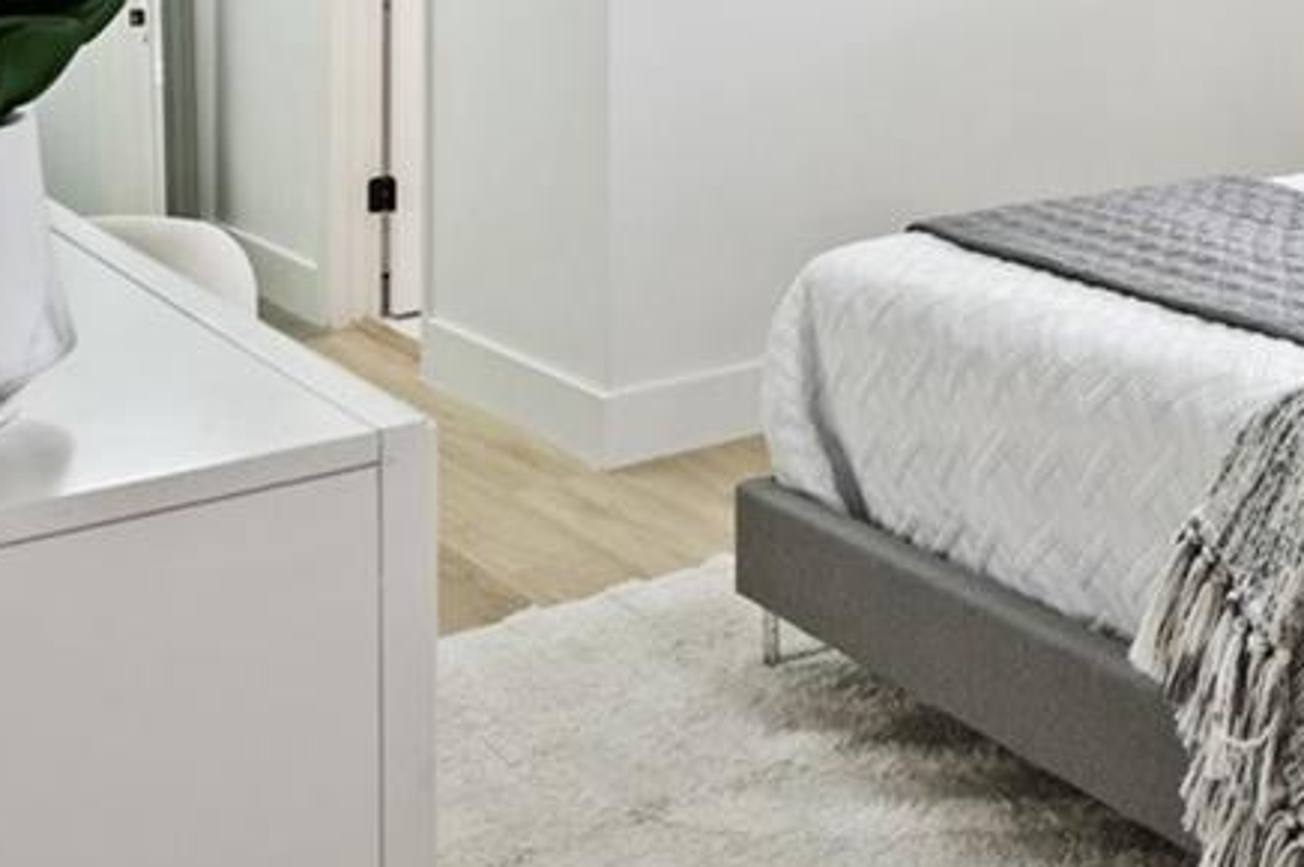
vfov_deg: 23.1
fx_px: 1991
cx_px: 1394
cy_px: -91
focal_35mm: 55
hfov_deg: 32.4
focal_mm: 15
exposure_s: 1/8
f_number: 8
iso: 200
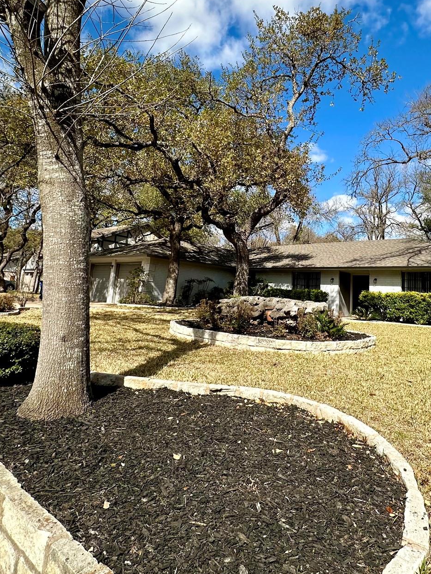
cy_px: 237
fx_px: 382
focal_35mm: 23
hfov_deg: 58.2
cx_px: 266
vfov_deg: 73.3
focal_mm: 2.22
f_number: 2.2
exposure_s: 1/1435
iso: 50
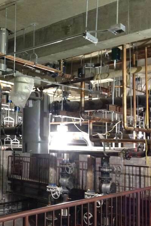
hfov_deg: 27.0
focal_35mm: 49
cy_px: 114
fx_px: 308
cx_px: 30
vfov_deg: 40.3
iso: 320
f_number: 2.4
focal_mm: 4.28
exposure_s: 1/20
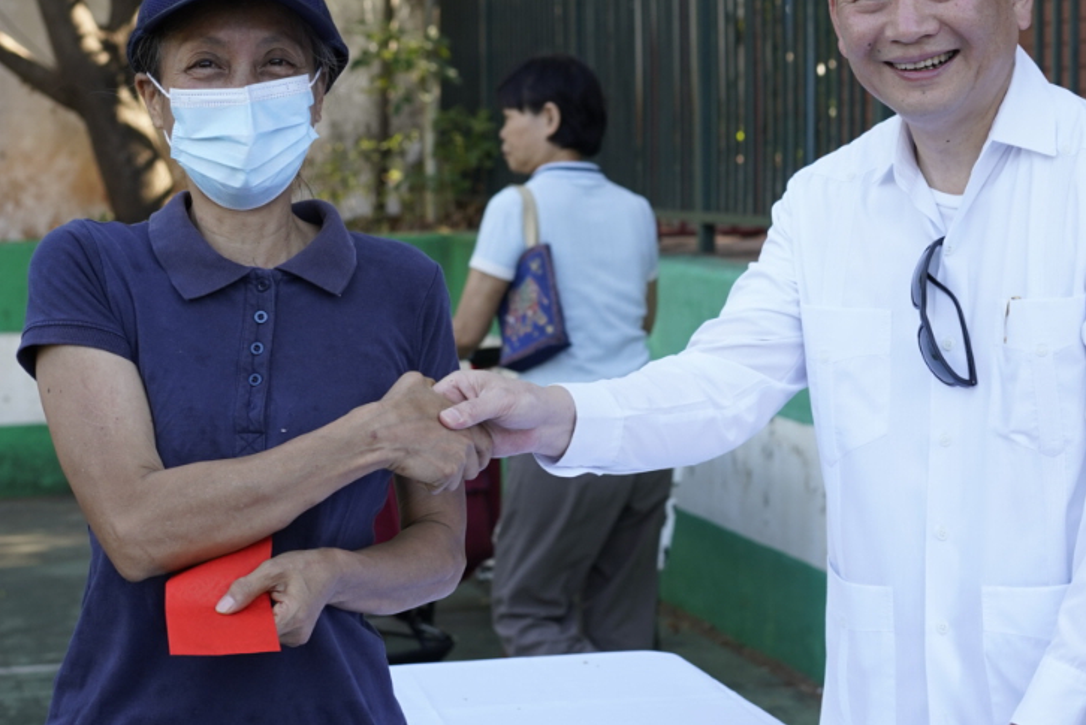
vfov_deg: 14.1
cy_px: 400
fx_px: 2928
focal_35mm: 97
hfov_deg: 20.8
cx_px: 824
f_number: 5
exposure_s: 1/250
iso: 320
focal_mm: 55
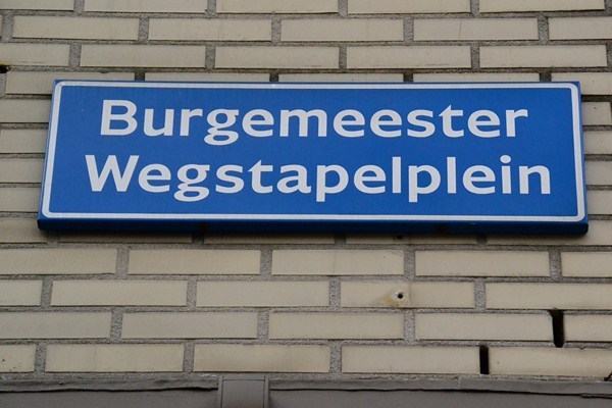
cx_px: 306
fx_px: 2499
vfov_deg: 9.3
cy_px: 204
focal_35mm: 147
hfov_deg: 14.0
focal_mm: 98
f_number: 9
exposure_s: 1/1250
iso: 3200
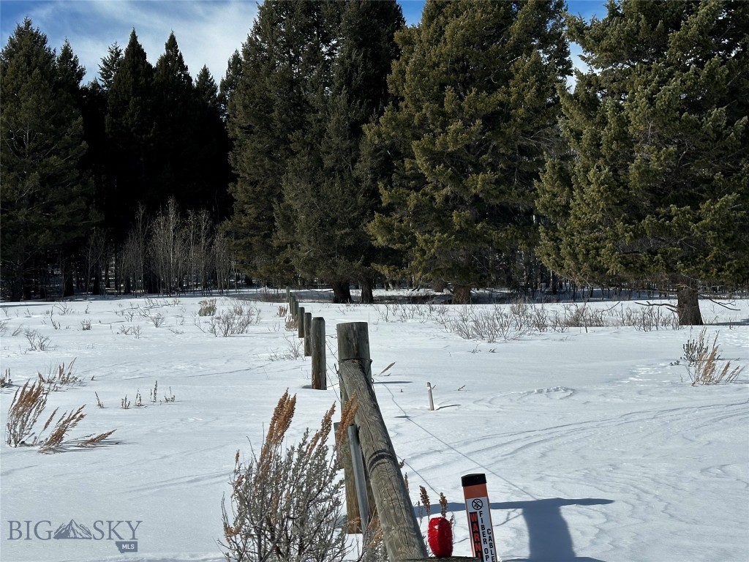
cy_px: 281
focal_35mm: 48
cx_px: 374
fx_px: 1039
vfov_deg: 30.3
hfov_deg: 39.7
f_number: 1.78
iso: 64
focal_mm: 6.86
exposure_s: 1/10870
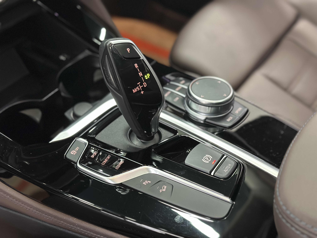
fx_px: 440
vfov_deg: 30.3
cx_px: 158
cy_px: 119
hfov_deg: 39.7
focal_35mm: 48
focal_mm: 6.86
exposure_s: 1/35
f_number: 1.78
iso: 640
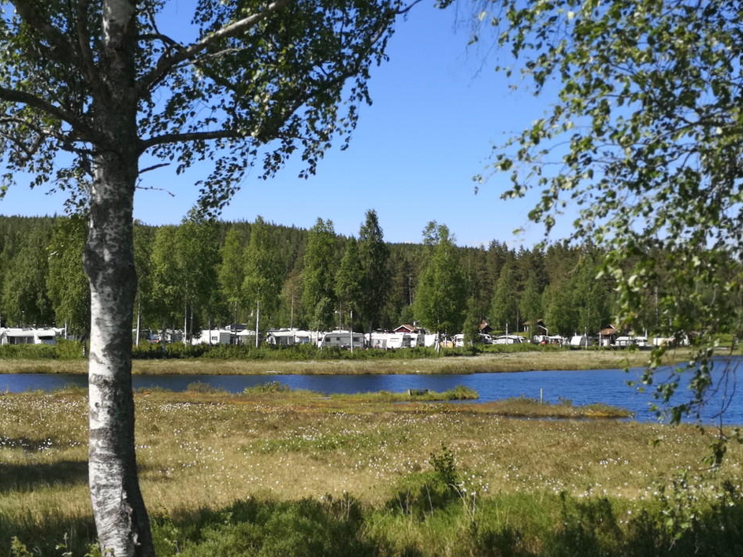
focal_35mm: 55
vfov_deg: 26.6
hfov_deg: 34.9
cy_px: 281
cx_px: 375
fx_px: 1180
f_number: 4
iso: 50
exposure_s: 1/2500
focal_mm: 3.95
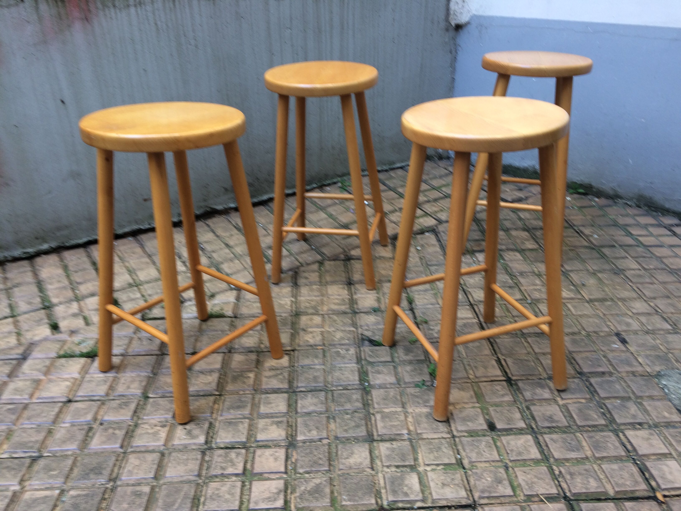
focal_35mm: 29
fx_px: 571
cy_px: 256
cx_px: 340
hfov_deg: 61.7
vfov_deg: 48.2
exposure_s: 1/33
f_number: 2.2
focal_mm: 4.15
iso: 32
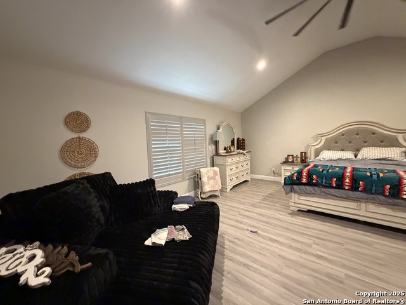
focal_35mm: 14
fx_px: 164
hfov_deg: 102.1
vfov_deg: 85.7
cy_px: 152
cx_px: 203
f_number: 2.2
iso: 1250
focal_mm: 2.22
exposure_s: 1/60
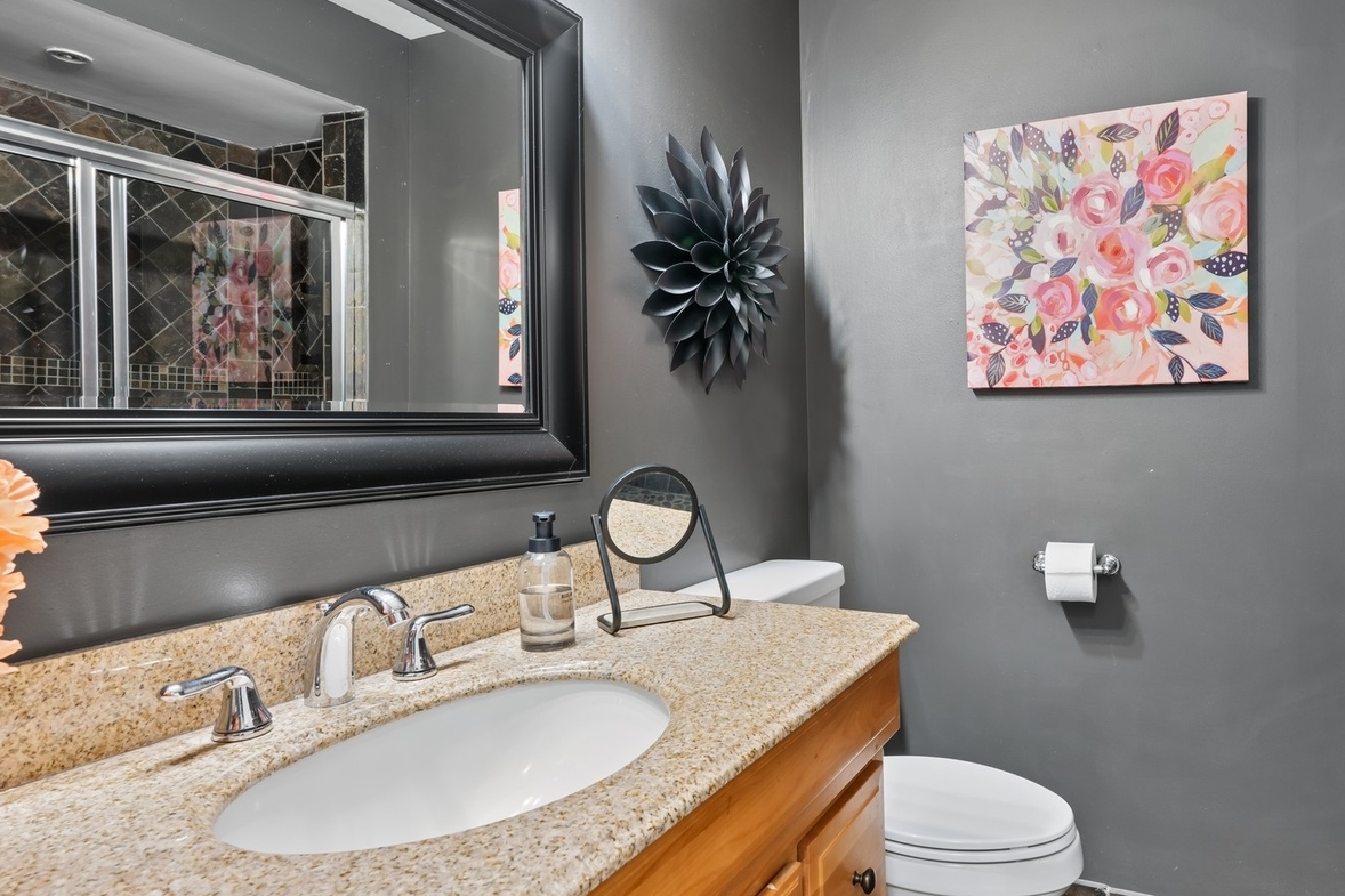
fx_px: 822
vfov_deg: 57.1
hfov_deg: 77.5
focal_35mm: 22
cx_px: 822
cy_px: 413
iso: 200
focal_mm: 16
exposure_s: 1/5
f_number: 9
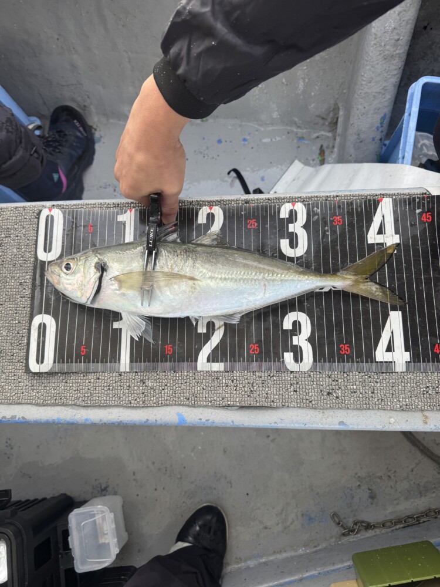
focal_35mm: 24
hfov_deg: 56.8
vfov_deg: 71.6
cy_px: 294
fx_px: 407
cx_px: 220
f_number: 1.78
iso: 64
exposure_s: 1/121
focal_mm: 6.76
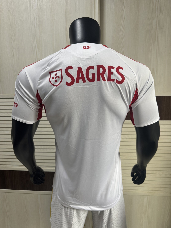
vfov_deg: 71.6
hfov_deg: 56.8
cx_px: 86
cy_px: 114
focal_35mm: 24
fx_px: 158
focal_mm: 6.76
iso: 160
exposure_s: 1/121
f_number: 1.78
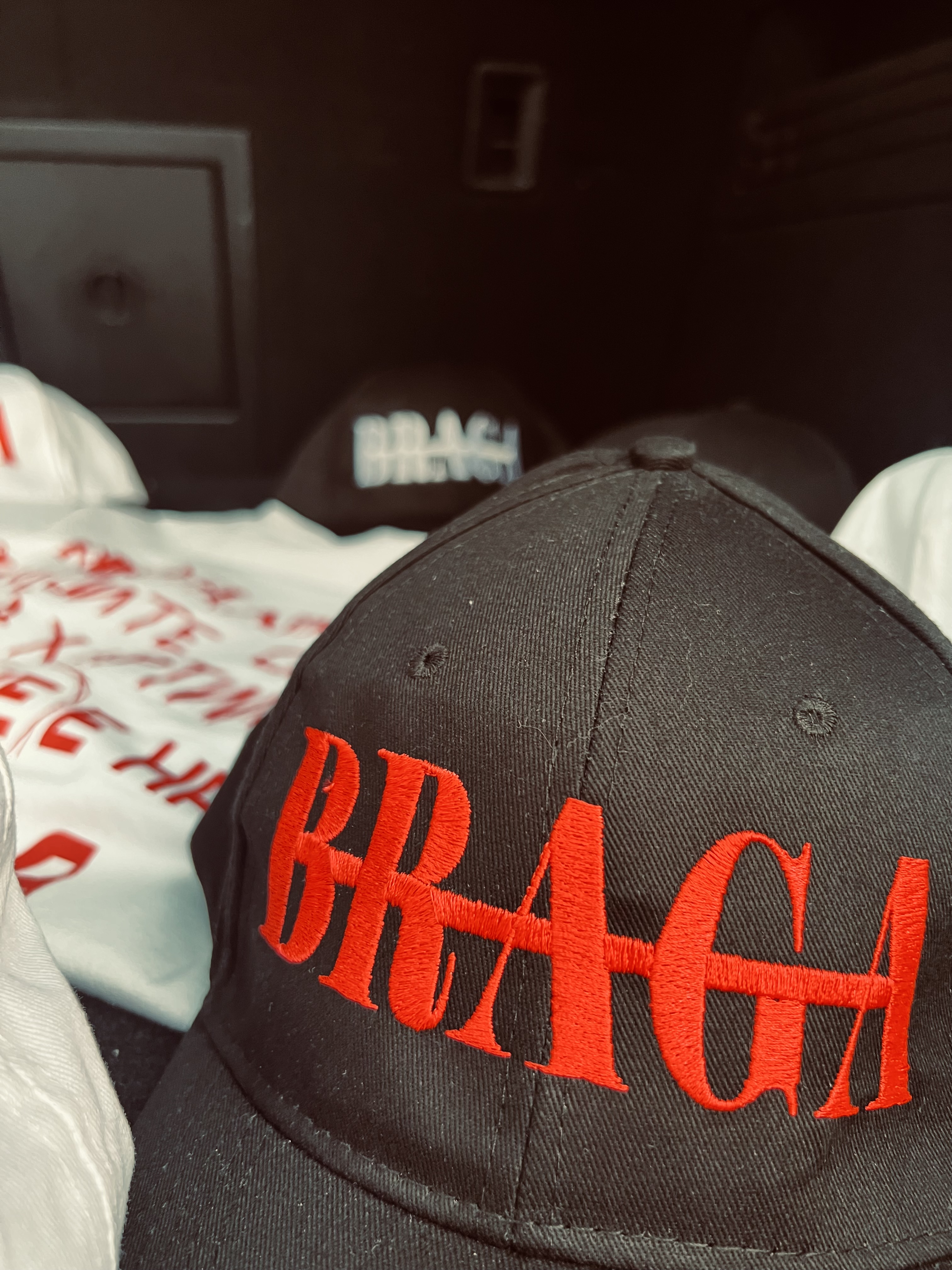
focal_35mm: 26
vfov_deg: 67.3
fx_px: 953
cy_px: 635
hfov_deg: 53.1
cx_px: 476
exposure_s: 1/60
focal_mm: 5.7
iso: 320
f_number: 1.5
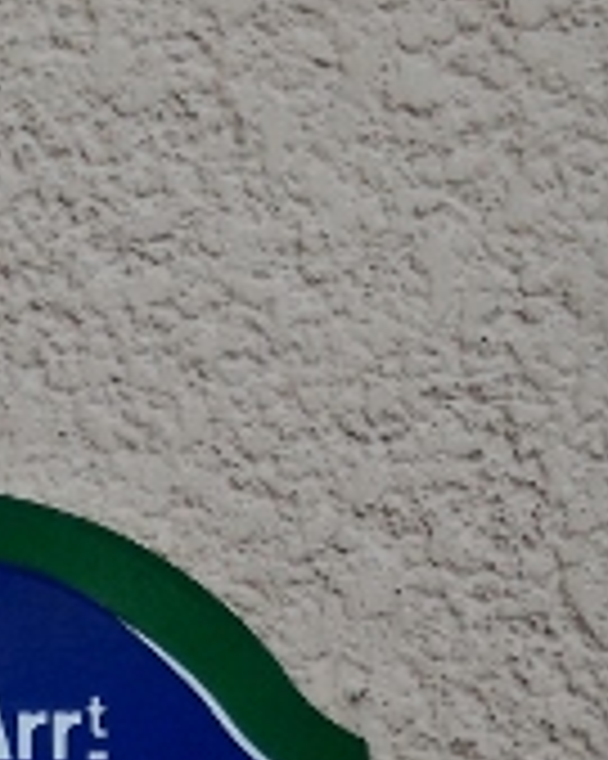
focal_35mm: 225
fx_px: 5066
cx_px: -63
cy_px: 1046
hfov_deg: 6.8
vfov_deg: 8.4
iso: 125
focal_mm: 11
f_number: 4.5
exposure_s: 1/320
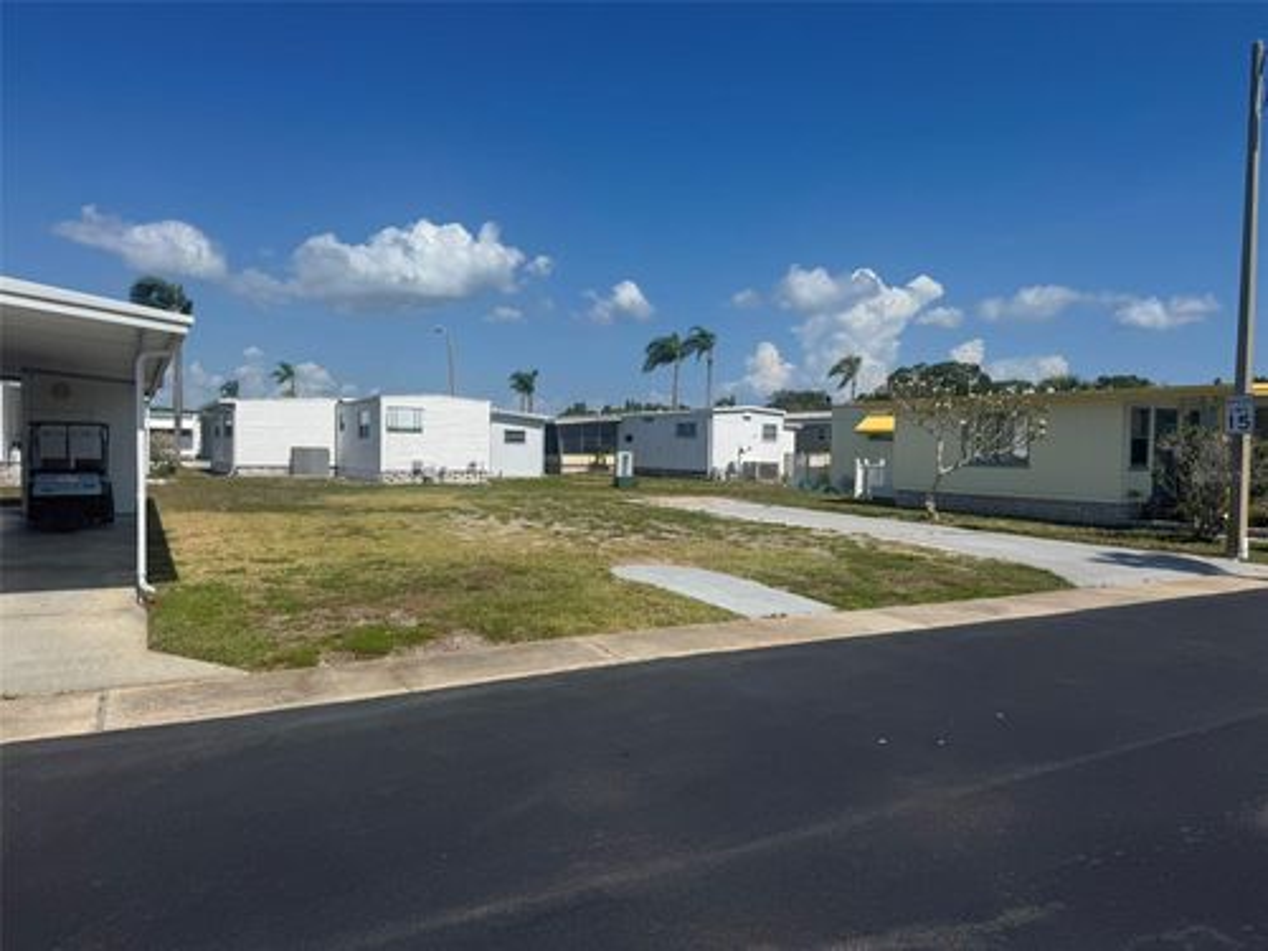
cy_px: 476
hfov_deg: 71.6
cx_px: 634
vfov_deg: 56.8
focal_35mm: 24
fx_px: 879
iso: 80
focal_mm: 6.76
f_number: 1.78
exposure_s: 1/9009
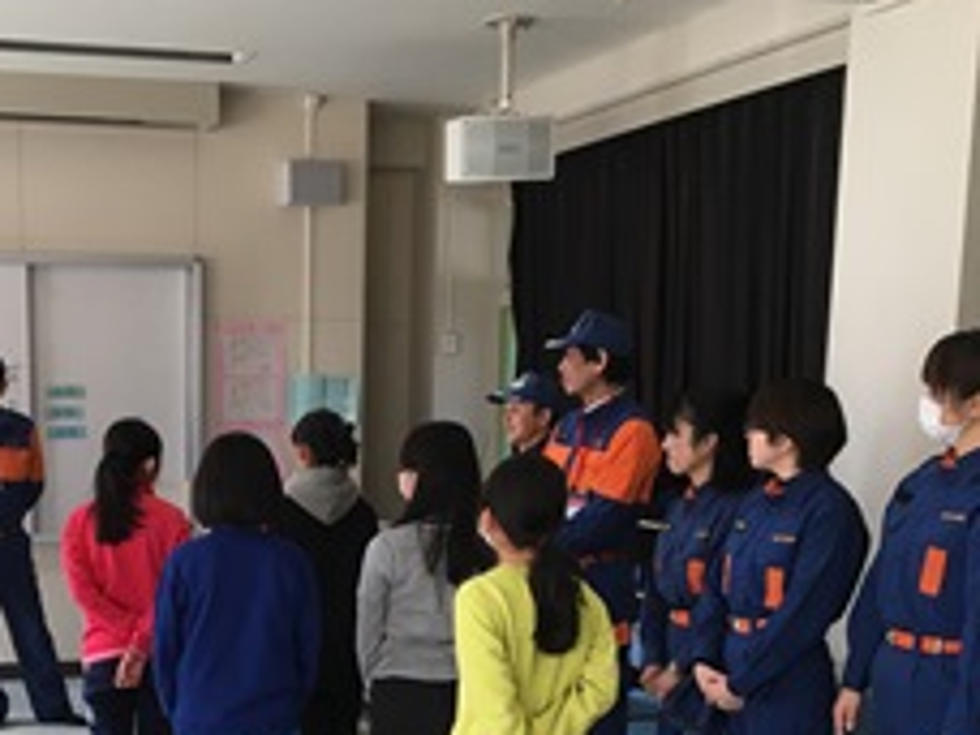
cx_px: 258
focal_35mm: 57
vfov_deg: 24.9
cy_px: 653
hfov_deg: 33.2
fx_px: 1614
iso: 25
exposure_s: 1/40
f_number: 2.2
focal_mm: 4.15
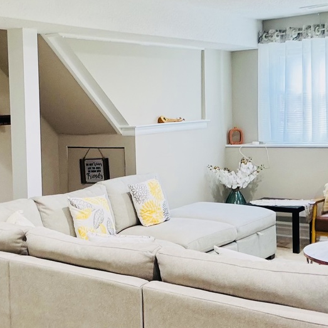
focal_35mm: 56
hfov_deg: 30.1
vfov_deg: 30.6
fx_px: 600
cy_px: 161
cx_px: 82
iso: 100
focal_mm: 2.69
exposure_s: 1/60
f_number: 1.9
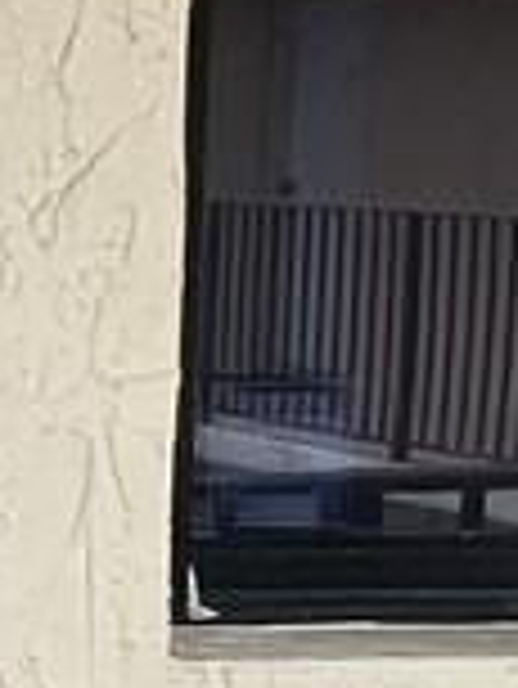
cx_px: -1131
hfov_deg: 8.7
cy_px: 333
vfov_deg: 14.5
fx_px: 2710
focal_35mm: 136
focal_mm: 1.57
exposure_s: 1/99
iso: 40
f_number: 1.8
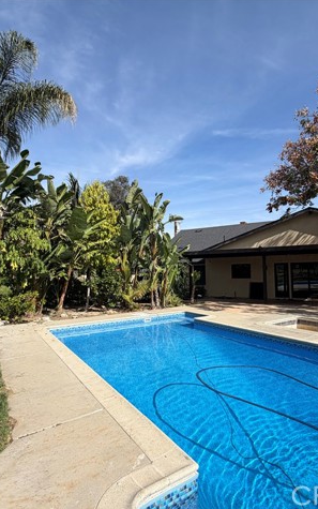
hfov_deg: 59.6
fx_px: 277
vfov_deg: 85.1
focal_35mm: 20
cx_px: 170
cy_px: 254
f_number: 2.2
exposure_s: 1/770
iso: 20
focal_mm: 2.22
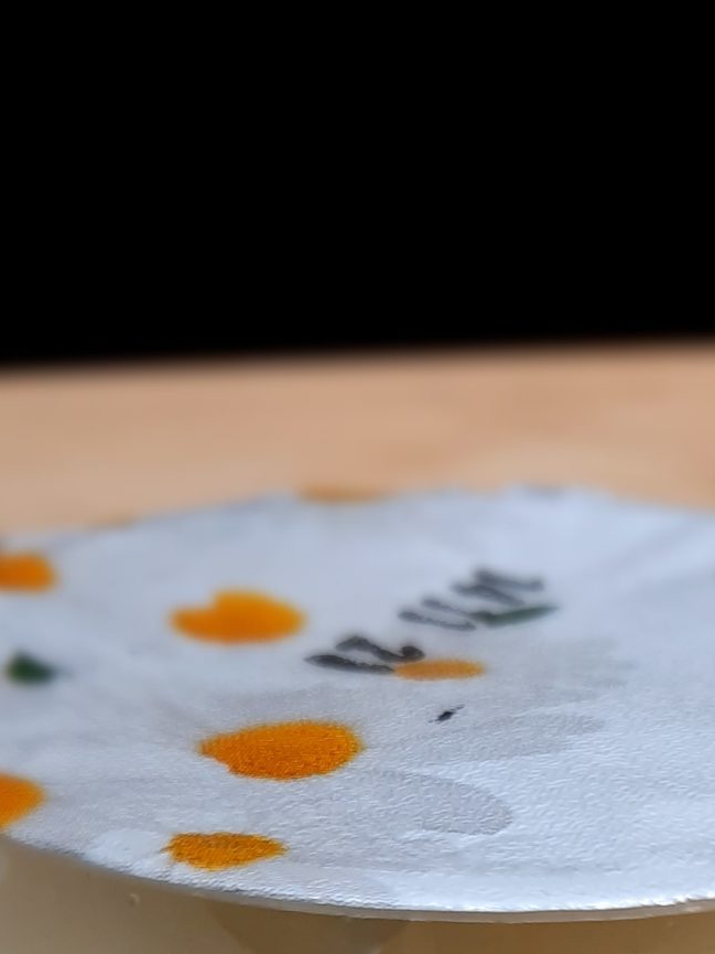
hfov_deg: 19.8
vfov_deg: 22.7
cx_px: 495
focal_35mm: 74
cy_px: 1326
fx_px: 2037
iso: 40
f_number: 2
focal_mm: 4.6
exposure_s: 1/33
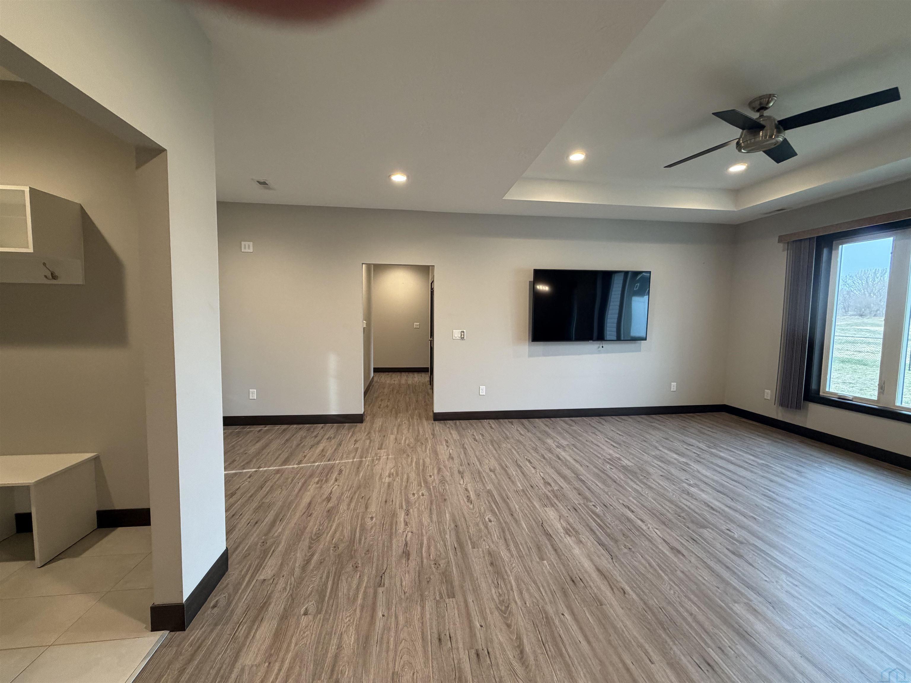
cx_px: 456
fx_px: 368
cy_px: 342
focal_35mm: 14
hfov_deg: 102.1
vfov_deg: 85.7
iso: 200
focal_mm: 2.22
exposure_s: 1/60
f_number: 2.2
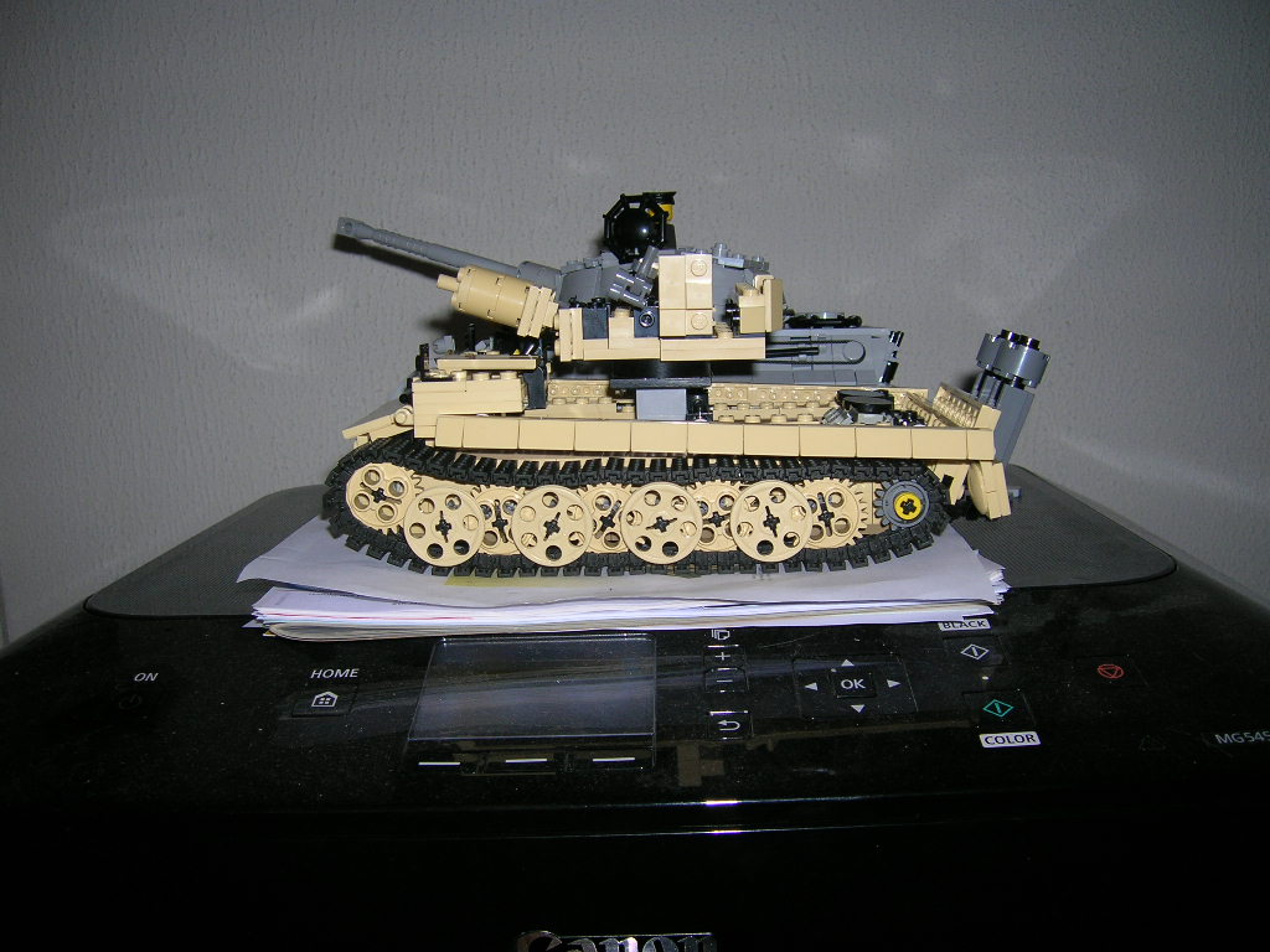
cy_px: 476
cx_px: 635
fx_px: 1247
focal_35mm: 34
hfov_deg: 54.0
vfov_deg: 41.8
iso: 50
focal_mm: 5.7
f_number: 2.9
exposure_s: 1/60.1
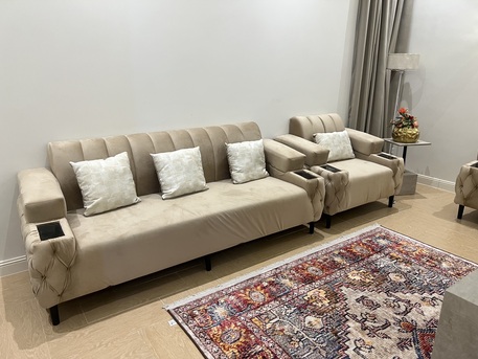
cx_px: 239
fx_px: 359
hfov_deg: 67.3
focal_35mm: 26
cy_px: 180
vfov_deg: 53.1
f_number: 1.5
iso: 125
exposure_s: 1/60
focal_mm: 5.7
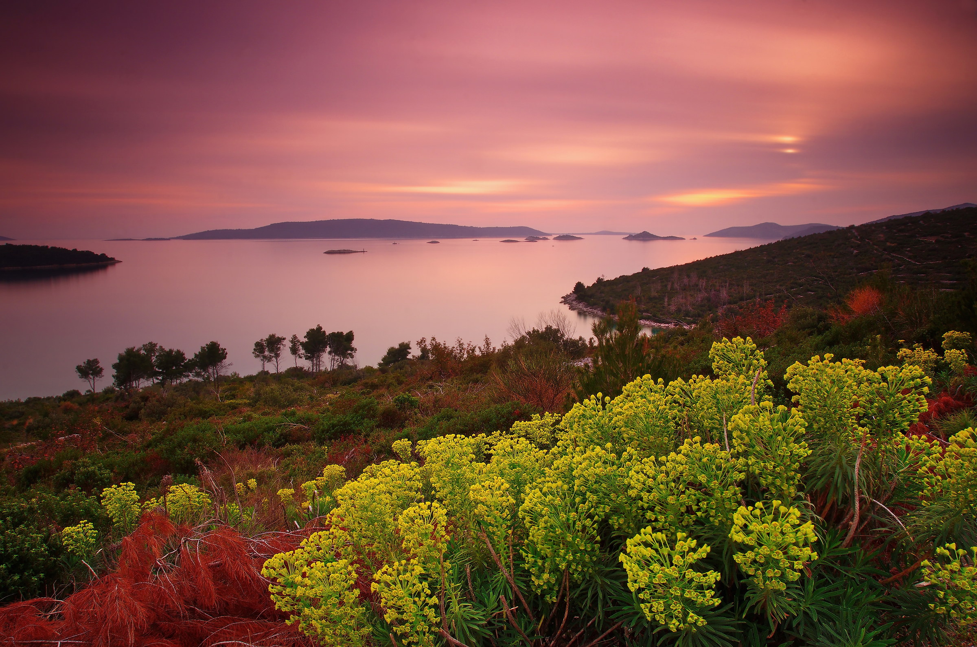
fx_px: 677
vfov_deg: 51.1
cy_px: 324
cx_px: 488
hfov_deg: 71.6
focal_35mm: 25
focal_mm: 17.01
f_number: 16
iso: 200
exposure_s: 481
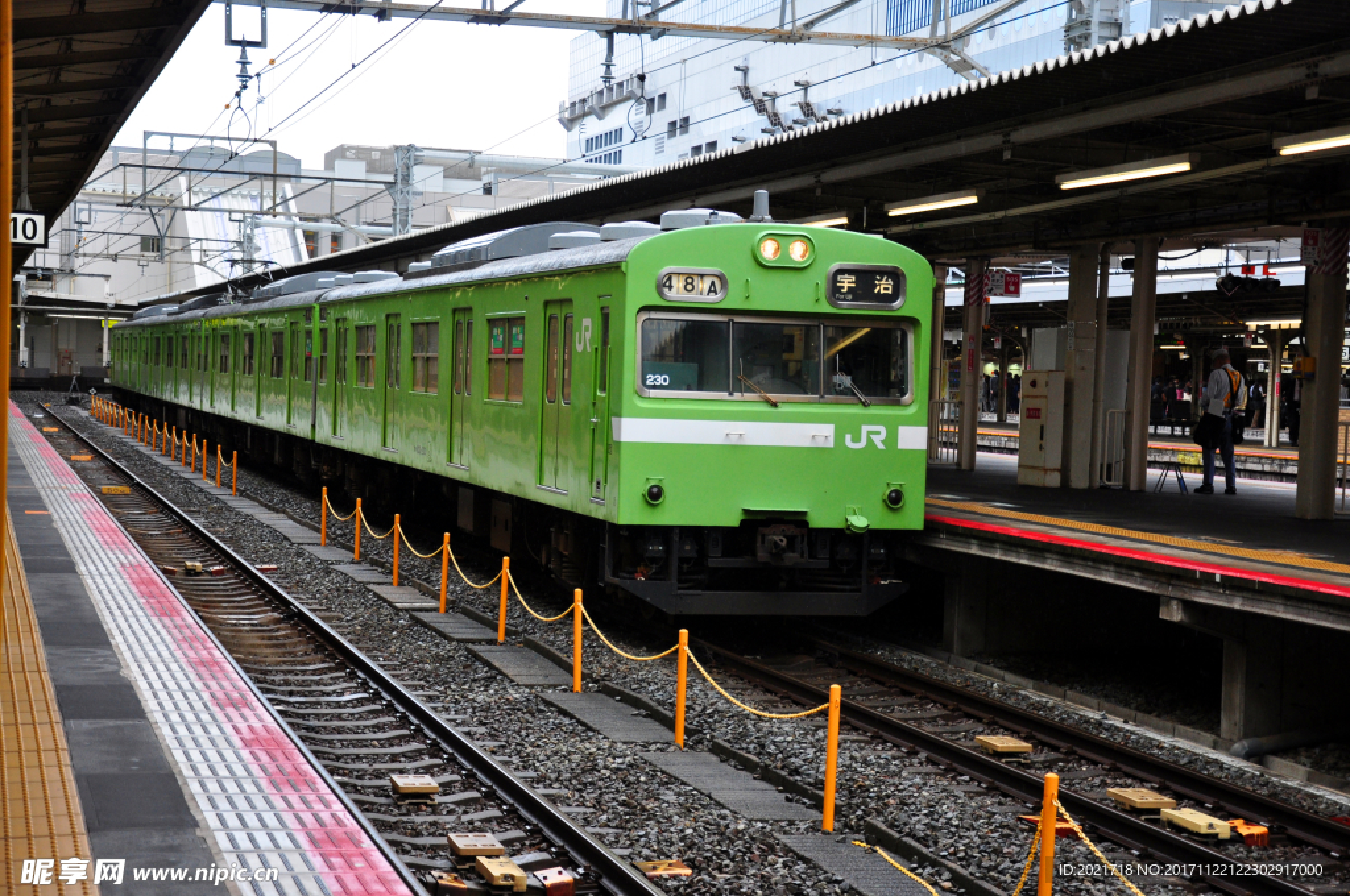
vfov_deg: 21.5
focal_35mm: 63
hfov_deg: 31.9
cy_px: 448
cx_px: 675
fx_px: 2359
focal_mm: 42
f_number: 4.8
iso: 400
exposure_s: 1/250
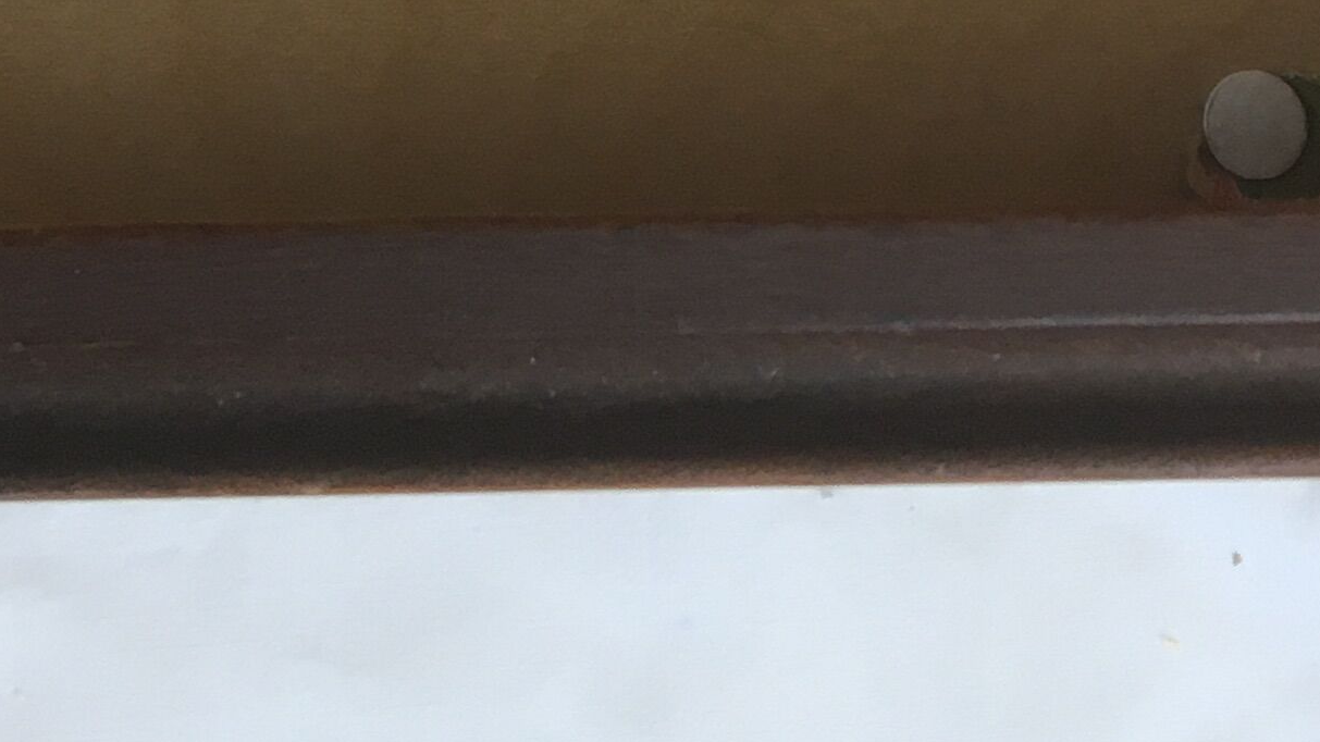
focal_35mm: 105
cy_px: -1186
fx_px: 3675
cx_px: 718
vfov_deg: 9.8
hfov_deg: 20.4
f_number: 2.2
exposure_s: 1/33
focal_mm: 4.15
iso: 80
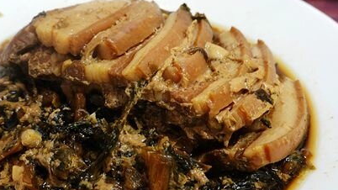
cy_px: 81
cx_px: 115
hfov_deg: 34.1
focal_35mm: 61
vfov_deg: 19.7
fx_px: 547
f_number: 3.5
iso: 640
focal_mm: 13.29
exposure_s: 1/40
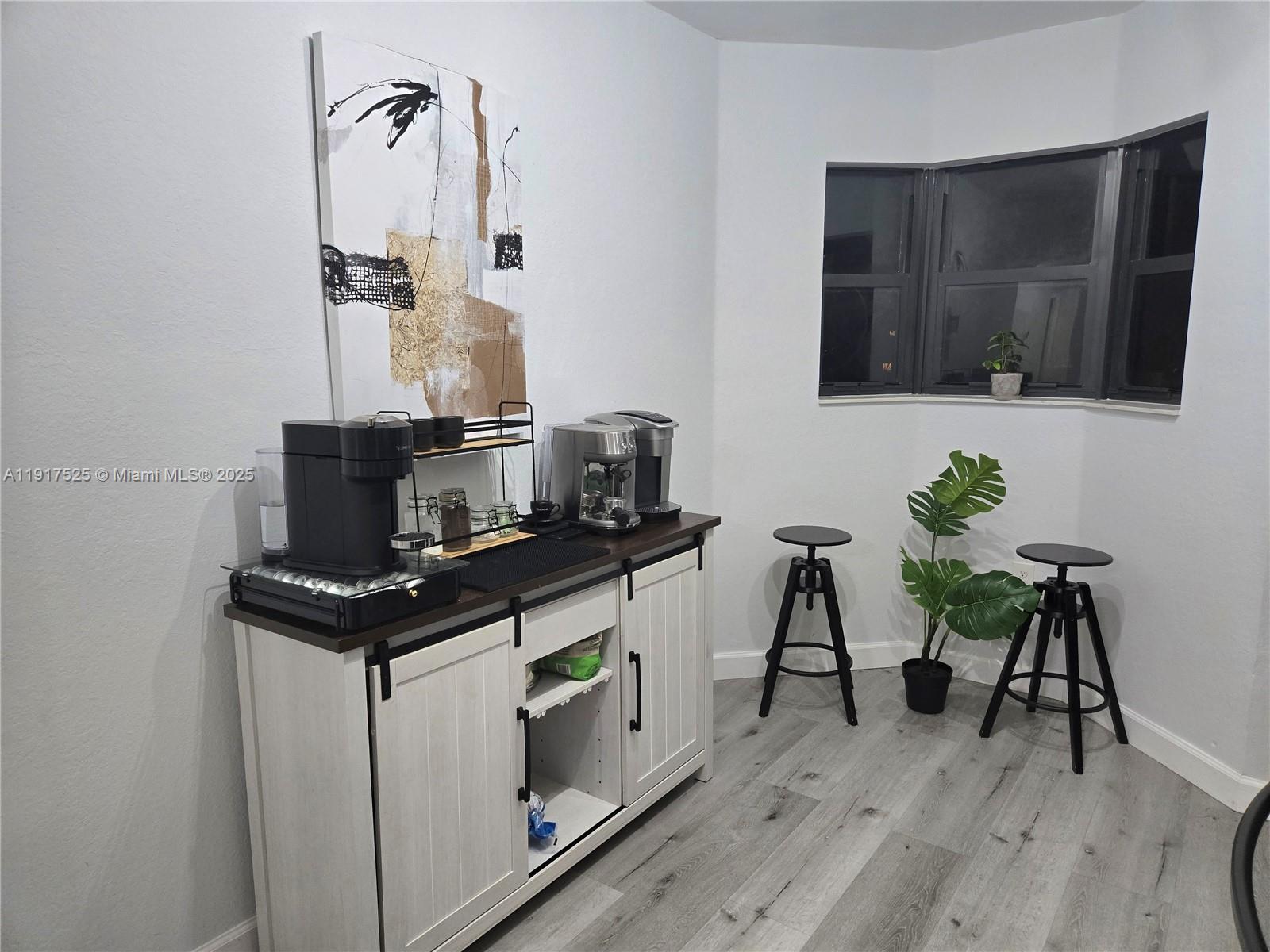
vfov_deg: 58.9
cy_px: 476
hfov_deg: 73.9
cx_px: 635
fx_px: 844
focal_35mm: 23
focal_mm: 5.4
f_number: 1.8
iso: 400
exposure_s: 1/120
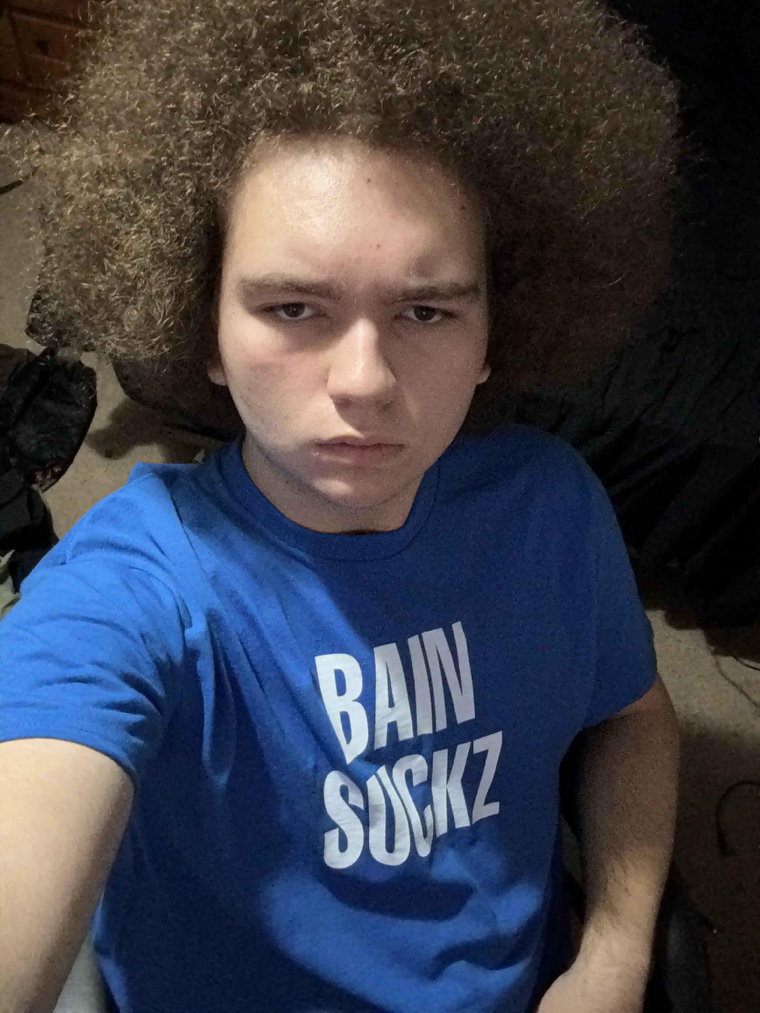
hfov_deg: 46.8
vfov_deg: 60.0
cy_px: 506
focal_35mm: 30
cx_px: 380
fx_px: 878
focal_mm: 2.69
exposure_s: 1/20
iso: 640
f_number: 1.9
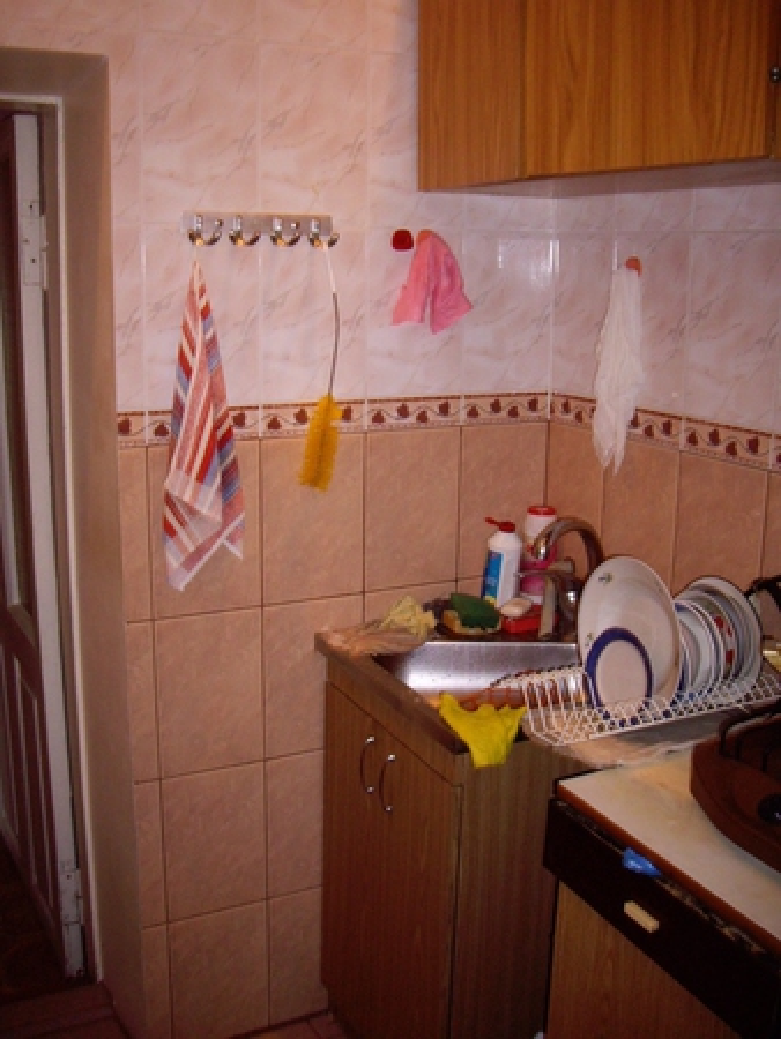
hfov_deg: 37.8
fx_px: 1142
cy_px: 520
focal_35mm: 38
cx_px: 390
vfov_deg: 49.0
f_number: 2.7
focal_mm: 6.2
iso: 200
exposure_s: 1/40
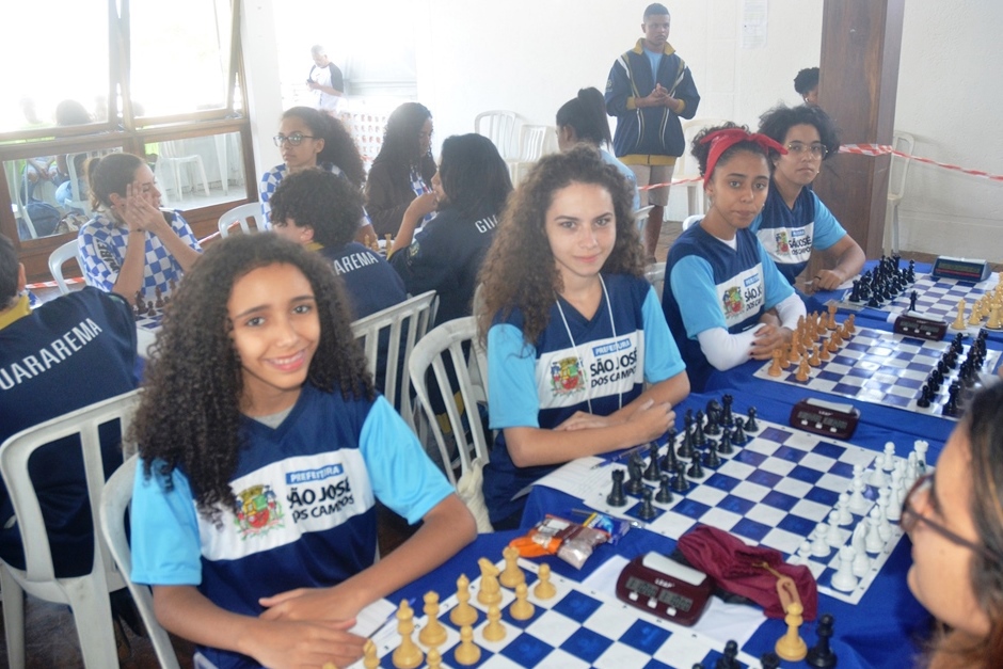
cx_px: 502
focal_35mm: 27
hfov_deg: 67.4
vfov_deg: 47.9
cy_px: 334
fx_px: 752
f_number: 5
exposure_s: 1/100
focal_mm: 18
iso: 800
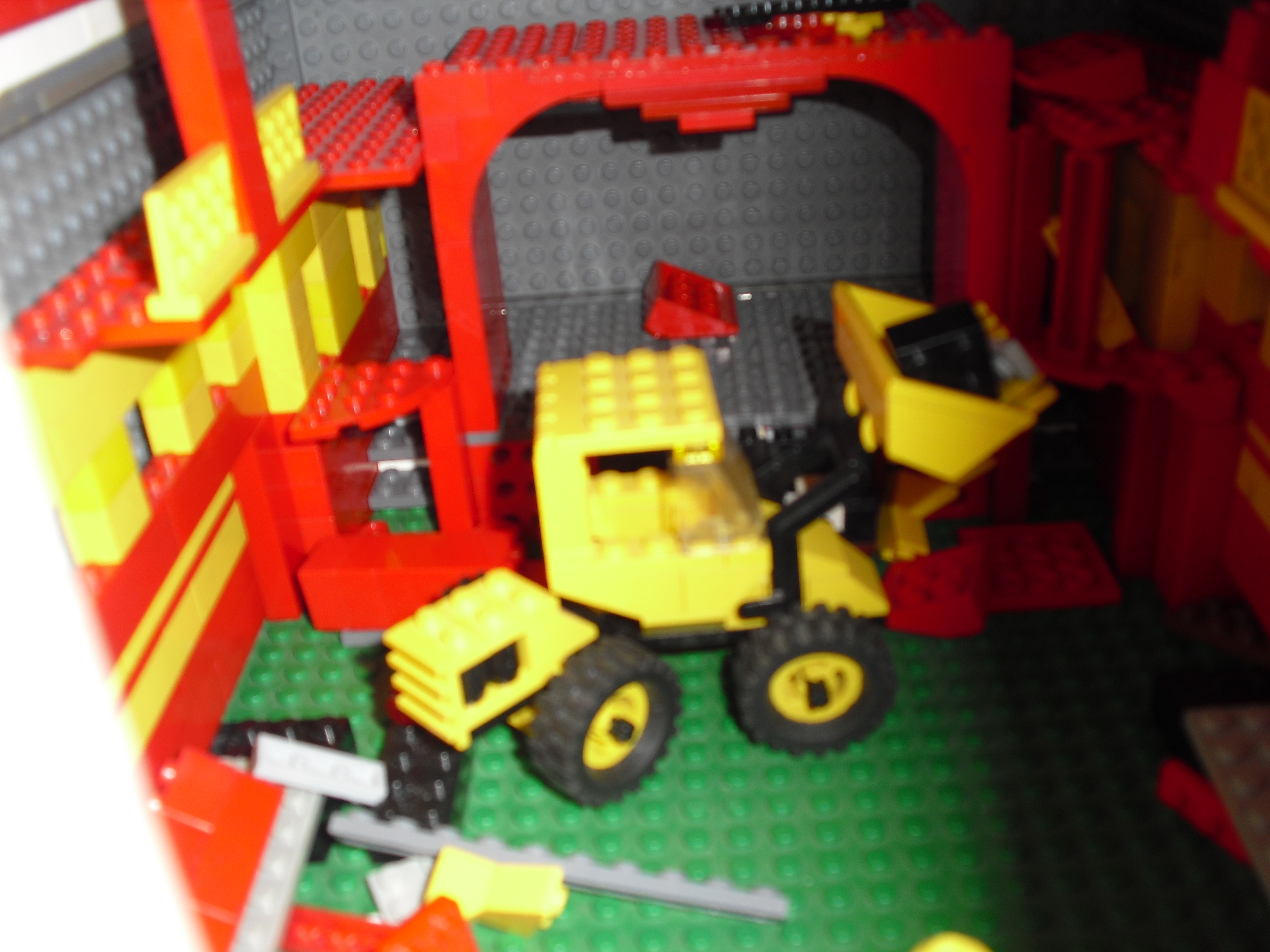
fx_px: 1321
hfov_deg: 51.4
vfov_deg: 39.7
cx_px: 635
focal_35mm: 36
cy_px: 476
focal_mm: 6.3
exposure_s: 1/60
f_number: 3.1
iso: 64
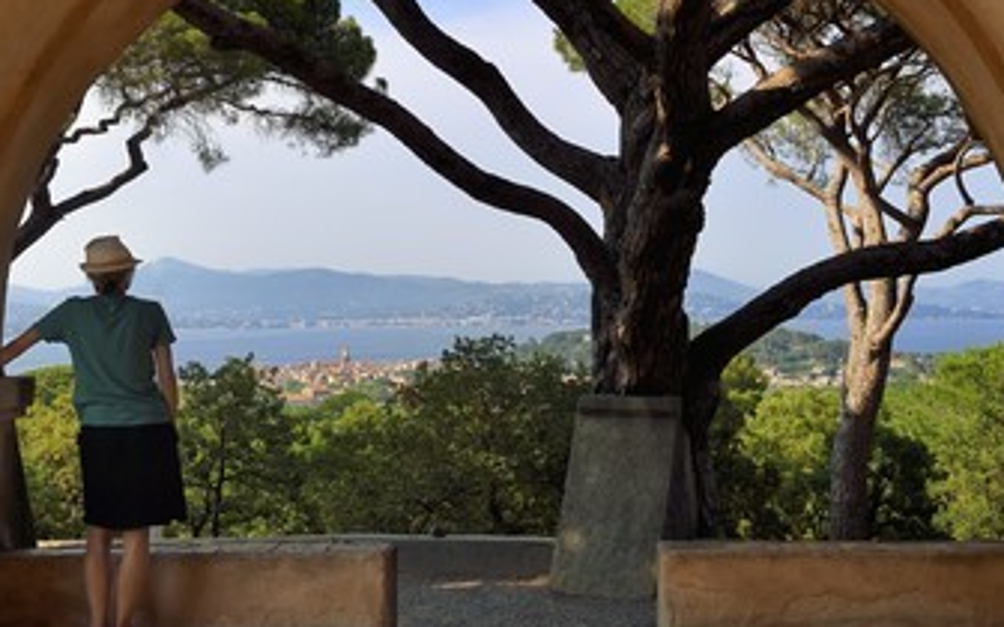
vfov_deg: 25.3
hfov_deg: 39.6
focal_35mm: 51
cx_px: 524
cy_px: 269
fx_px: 1395
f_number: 16
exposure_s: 1/100
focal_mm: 40
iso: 200
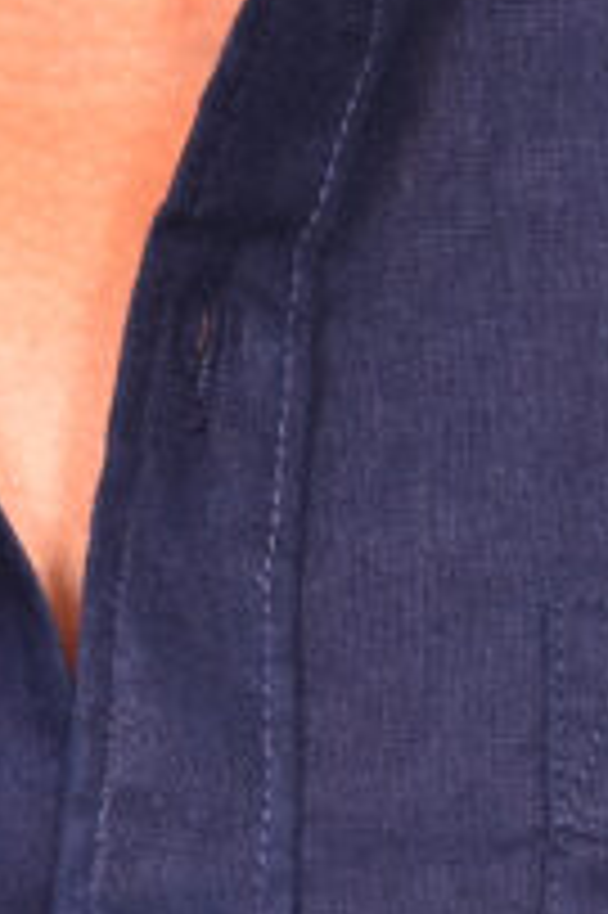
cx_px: 1049
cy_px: 1414
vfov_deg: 3.4
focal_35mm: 612
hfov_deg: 2.2
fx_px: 15529
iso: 250
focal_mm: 92
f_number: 8
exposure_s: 1/125
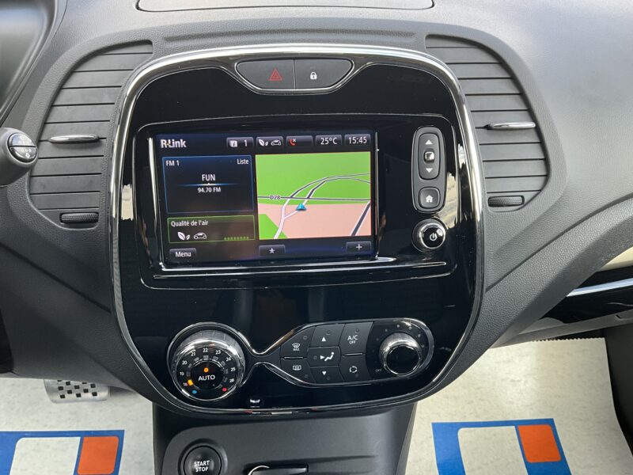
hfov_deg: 61.7
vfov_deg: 48.2
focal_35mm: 29
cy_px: 238
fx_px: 530
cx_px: 316
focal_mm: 3
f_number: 1.8
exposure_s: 1/122
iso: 64
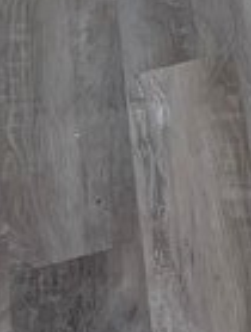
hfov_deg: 6.9
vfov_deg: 8.5
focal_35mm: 191
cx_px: 801
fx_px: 1838
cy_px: -702
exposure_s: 1/121
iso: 40
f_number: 1.6
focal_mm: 4.2
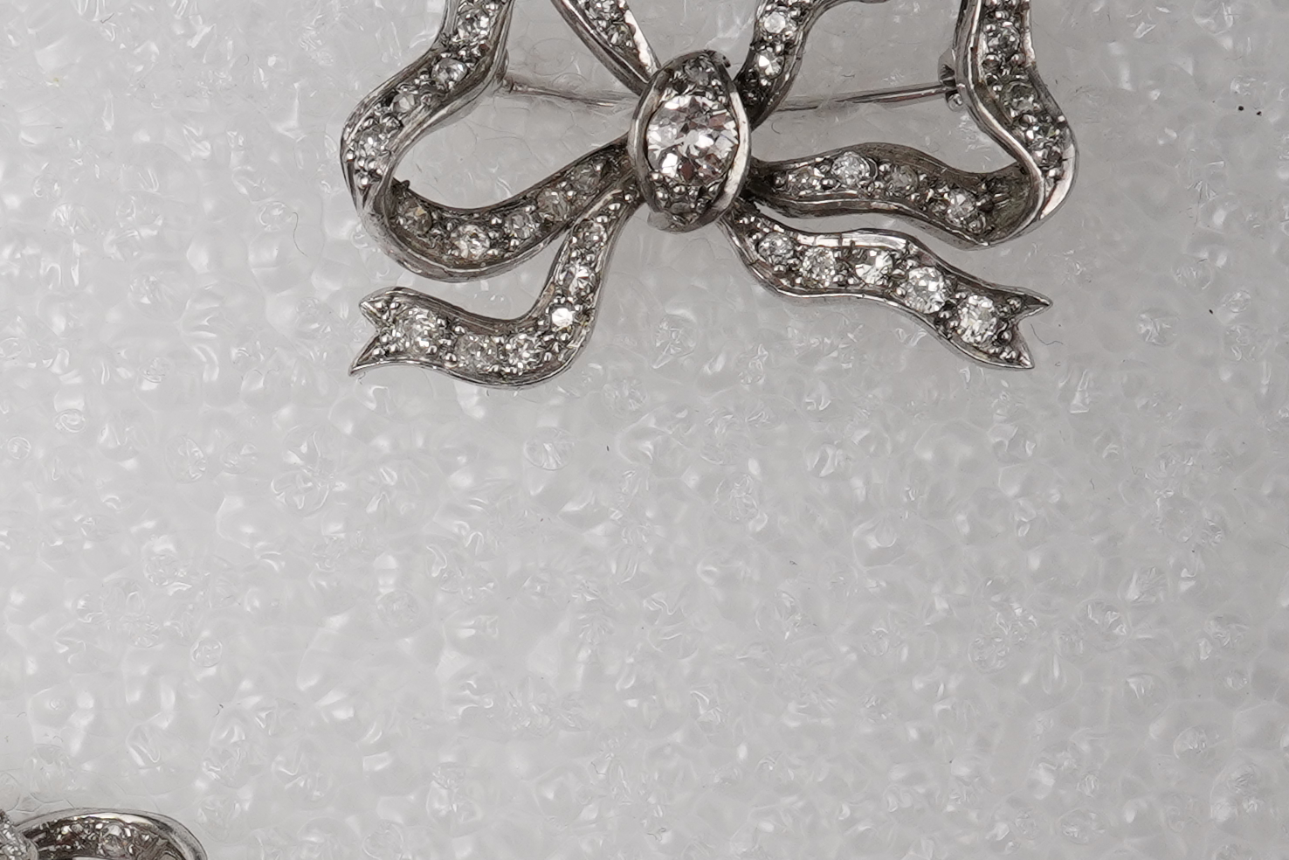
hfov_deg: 16.9
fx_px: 4296
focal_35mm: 120
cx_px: 240
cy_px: 616
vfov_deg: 11.4
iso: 500
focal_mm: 30
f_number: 20
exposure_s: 1/125
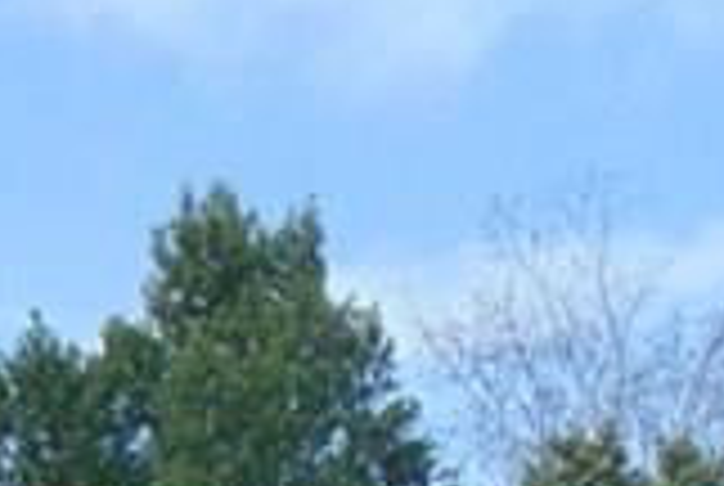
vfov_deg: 7.5
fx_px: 3324
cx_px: -189
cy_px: 1346
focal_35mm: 165
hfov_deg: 12.1
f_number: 3
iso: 80
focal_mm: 4.5
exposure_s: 1/1000
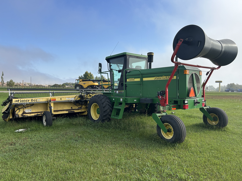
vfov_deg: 53.1
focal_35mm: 26
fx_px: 182
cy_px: 90
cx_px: 121
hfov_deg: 67.3
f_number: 1.5
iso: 50
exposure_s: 1/4274
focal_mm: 5.7
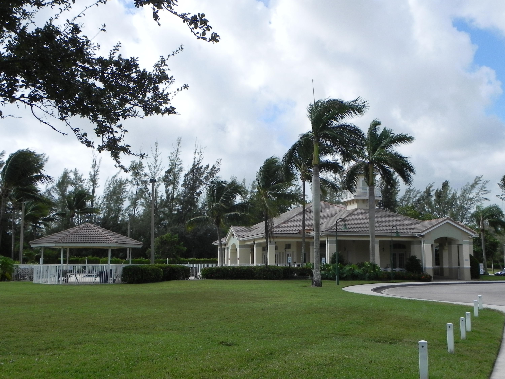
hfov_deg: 50.1
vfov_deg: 38.7
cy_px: 190
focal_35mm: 37
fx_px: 540
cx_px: 252
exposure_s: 1/491
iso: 160
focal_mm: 6.6
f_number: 7.1
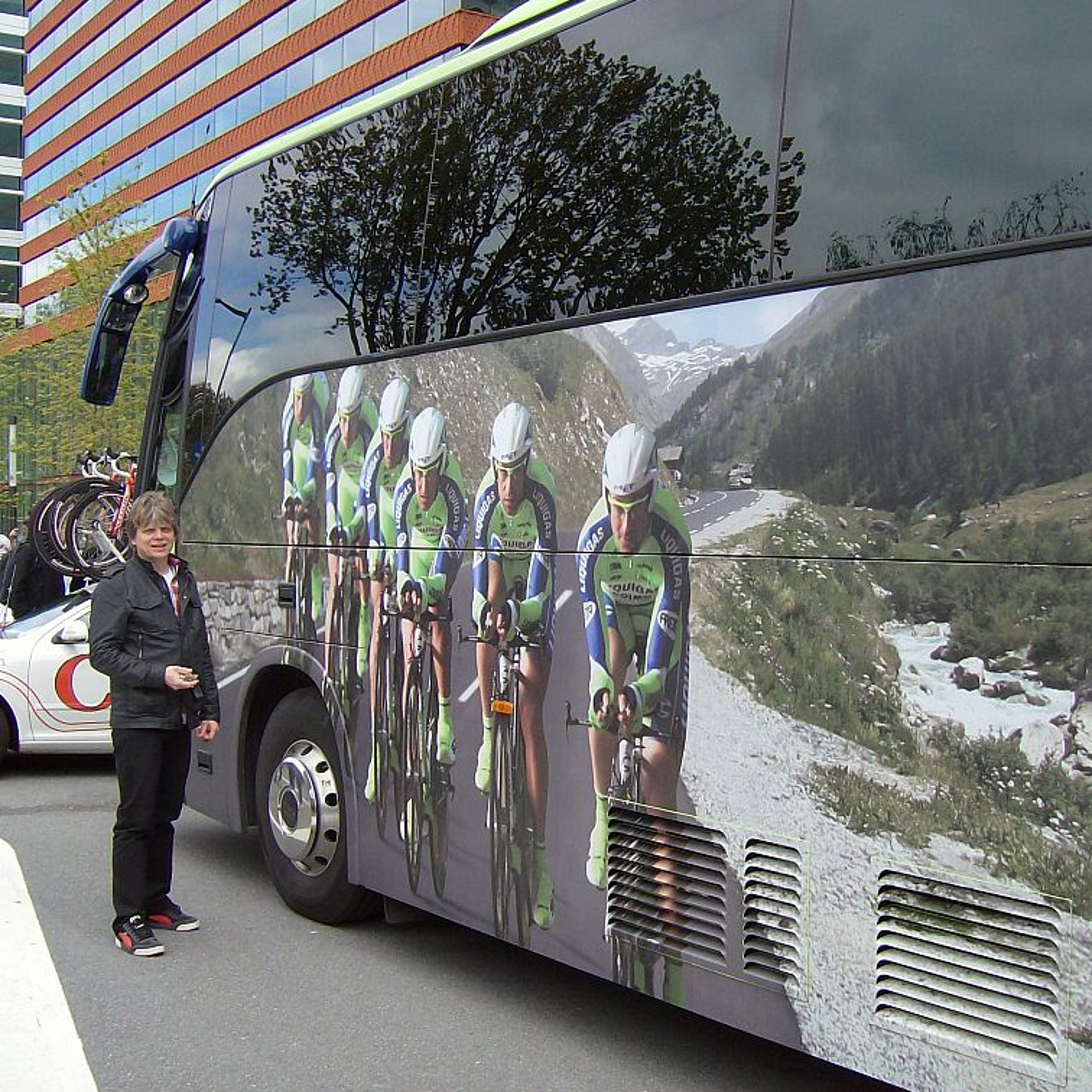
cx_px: 690
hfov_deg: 38.9
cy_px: 544
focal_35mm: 43
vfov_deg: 39.2
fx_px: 1535
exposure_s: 1/231
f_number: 4.7
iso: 100
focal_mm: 6
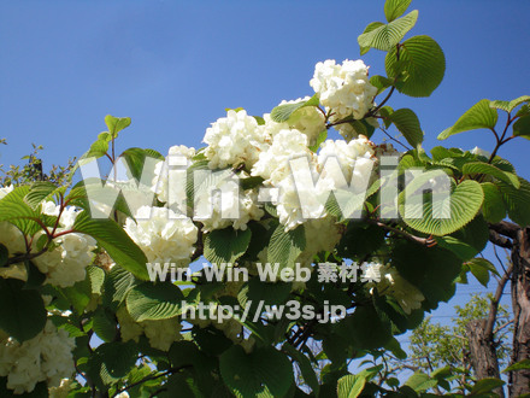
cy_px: 199
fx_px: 582
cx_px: 265
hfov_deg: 49.0
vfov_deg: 37.7
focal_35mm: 38
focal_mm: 6.3
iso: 64
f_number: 5.6
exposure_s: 1/400
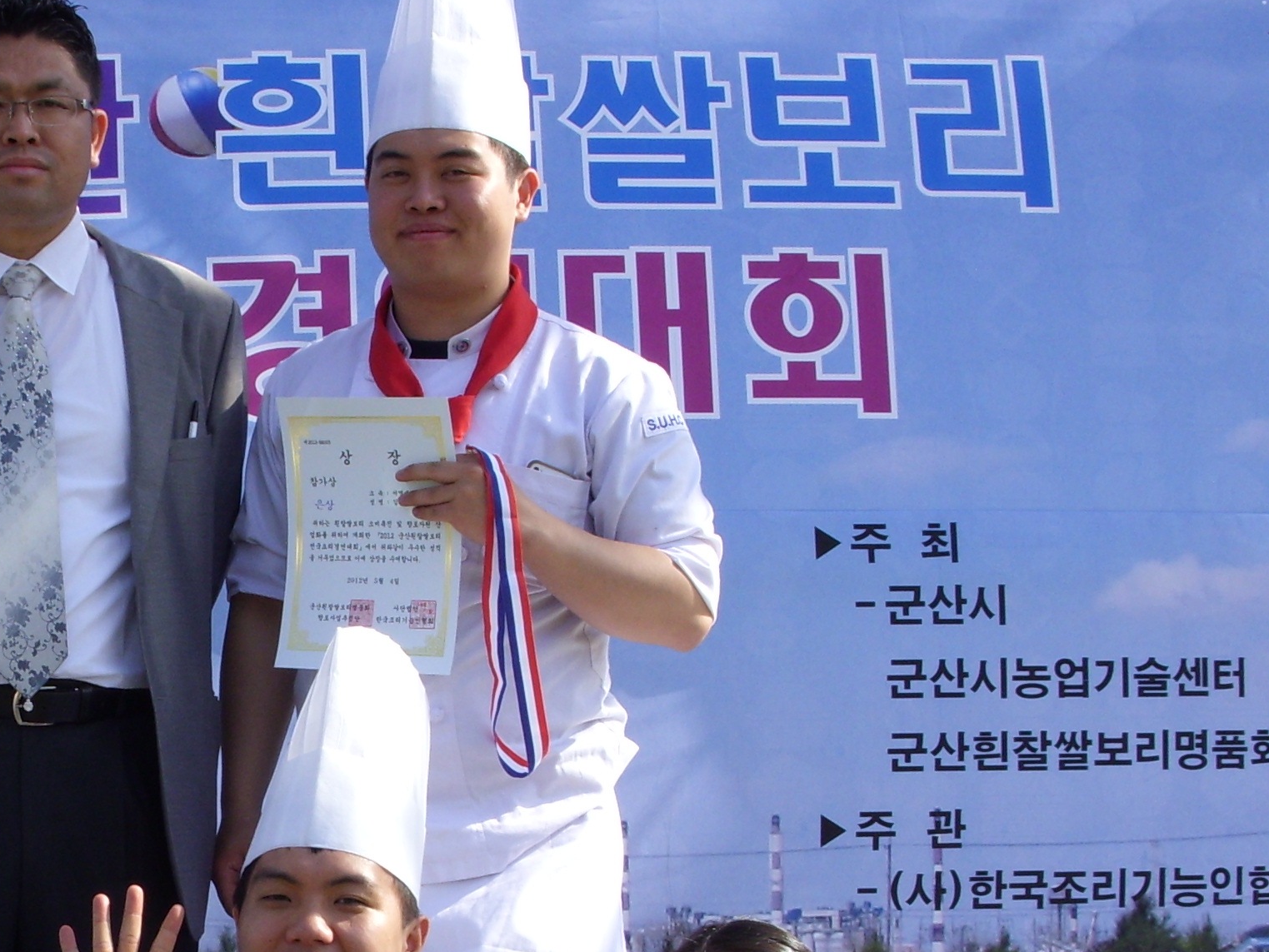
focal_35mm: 91
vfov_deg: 16.0
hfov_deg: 21.0
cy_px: 867
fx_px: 3337
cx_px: 94
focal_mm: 6.3
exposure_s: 1/239
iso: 50
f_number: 4.9
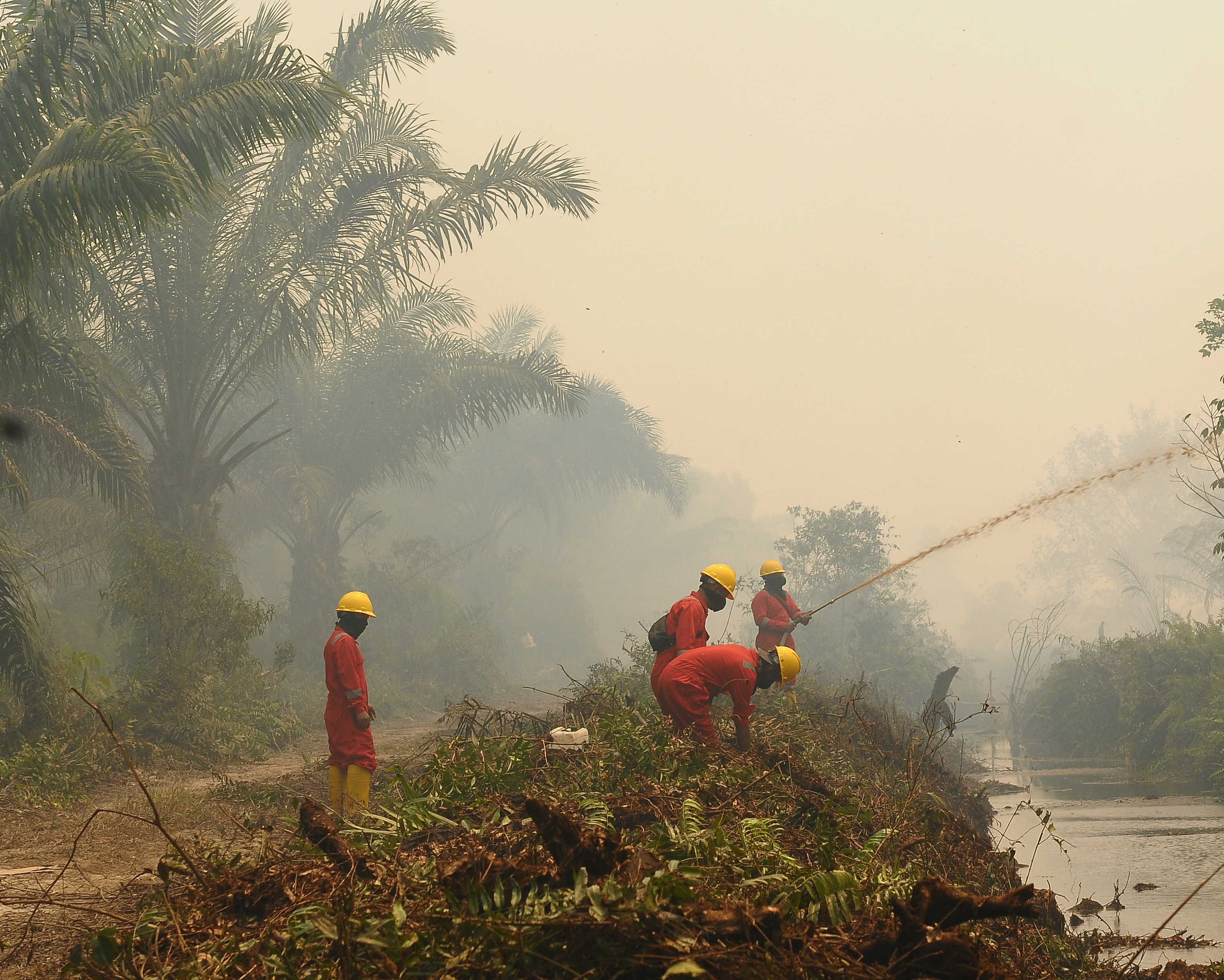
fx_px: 4927
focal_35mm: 136
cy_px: 471
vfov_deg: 11.4
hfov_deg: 14.1
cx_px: 772
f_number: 8
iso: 200
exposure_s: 1/320
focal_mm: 70
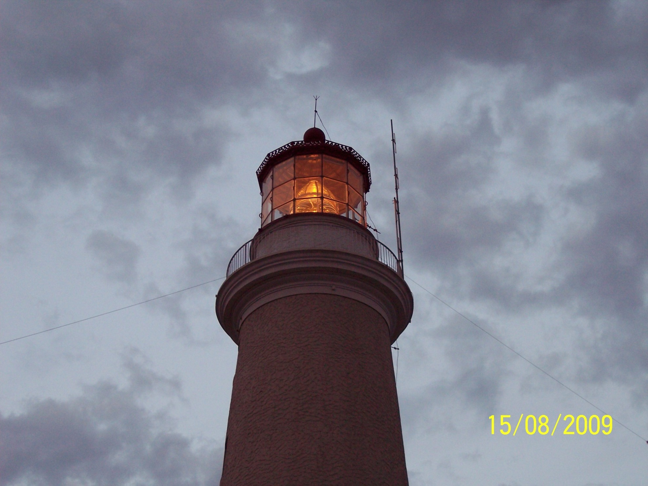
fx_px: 1460
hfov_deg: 25.0
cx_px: 324
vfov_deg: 18.9
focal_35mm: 78
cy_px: 243
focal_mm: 16
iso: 200
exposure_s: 1/30
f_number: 4.8
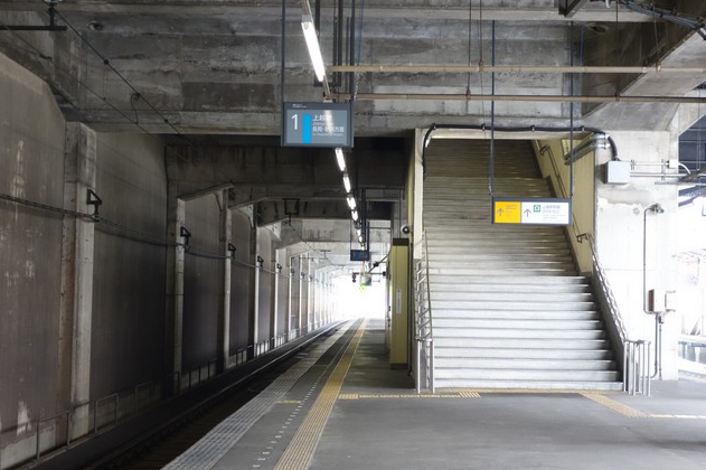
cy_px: 234
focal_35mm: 67
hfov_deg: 30.1
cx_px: 354
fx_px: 1313
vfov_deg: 20.3
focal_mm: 24.7
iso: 800
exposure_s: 1/30
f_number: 4
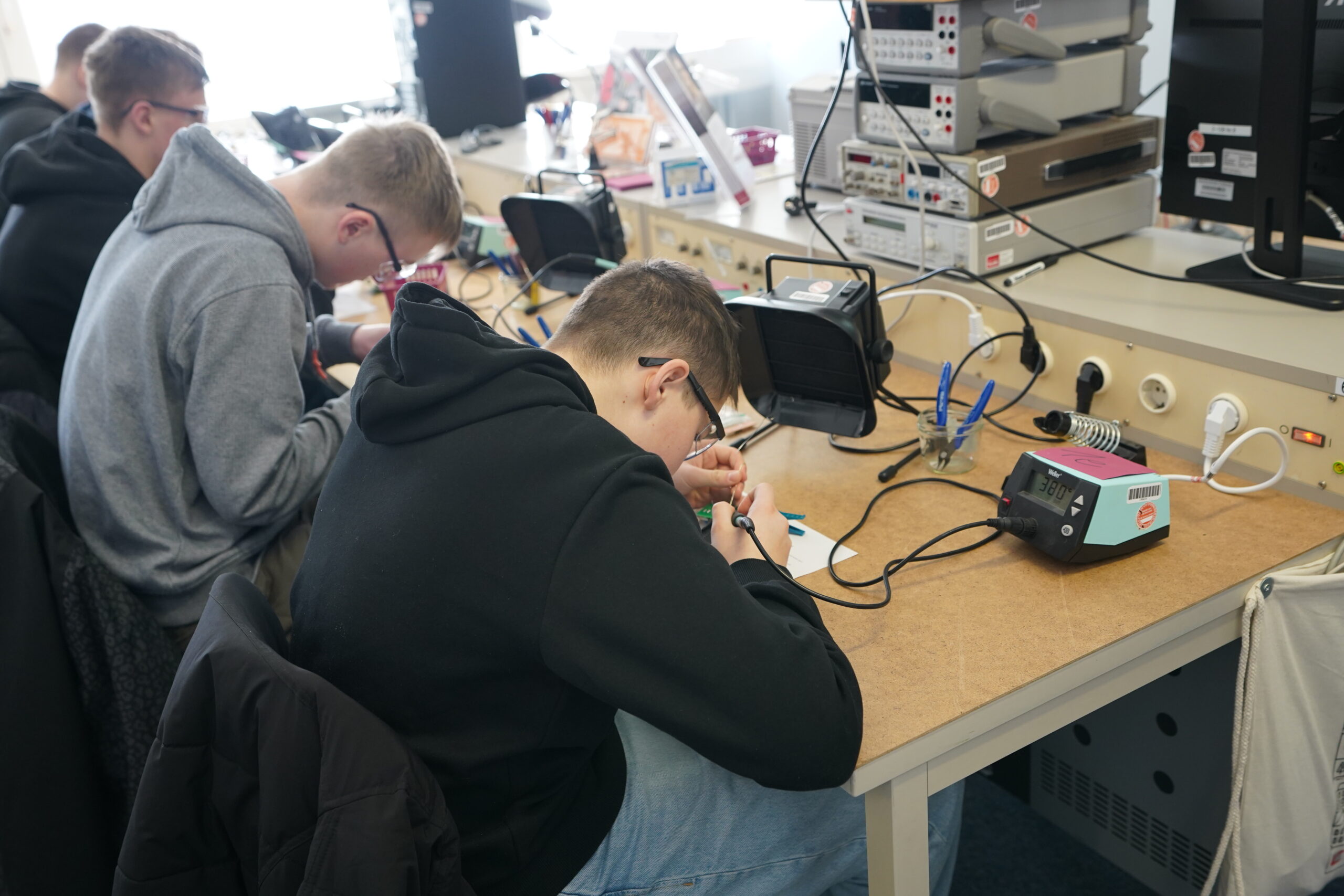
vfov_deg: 37.9
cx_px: 672
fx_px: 1307
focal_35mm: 35
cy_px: 448
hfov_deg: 54.4
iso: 1600
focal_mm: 35
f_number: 3.2
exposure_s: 1/160
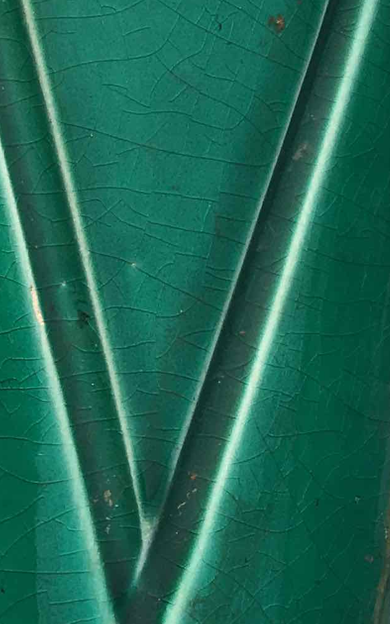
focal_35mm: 123
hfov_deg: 10.6
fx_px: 2092
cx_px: 82
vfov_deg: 16.7
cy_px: 589
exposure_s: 1/361
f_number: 2.2
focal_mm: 4.15
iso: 25
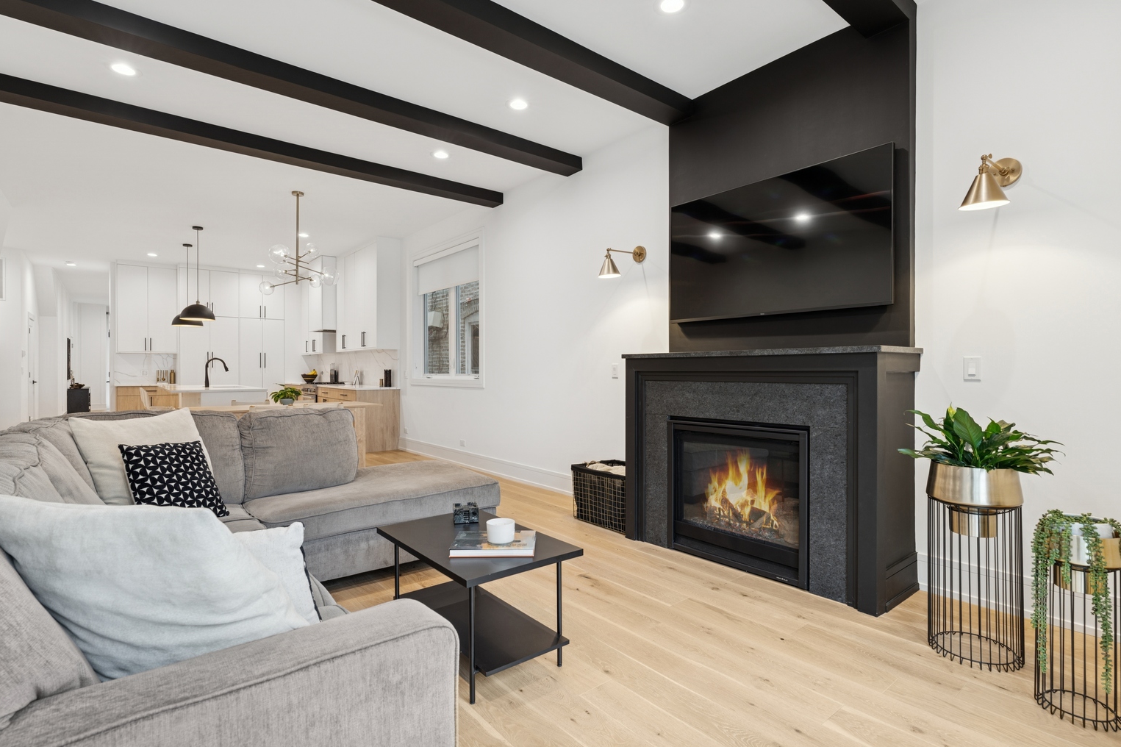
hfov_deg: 93.3
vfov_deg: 70.4
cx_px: 558
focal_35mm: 17
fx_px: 529
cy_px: 374
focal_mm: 16
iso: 200
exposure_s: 1/10
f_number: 7.1
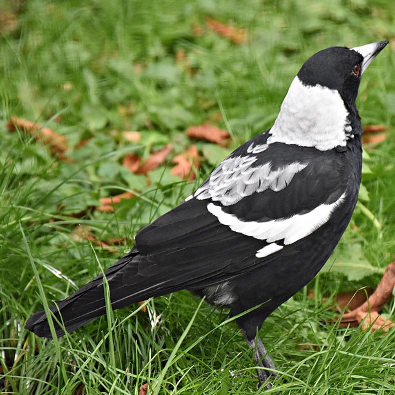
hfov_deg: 5.9
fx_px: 3847
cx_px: 283
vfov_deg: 5.9
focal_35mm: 298
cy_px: 184
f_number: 5.6
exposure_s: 1/500
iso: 3600
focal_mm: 140
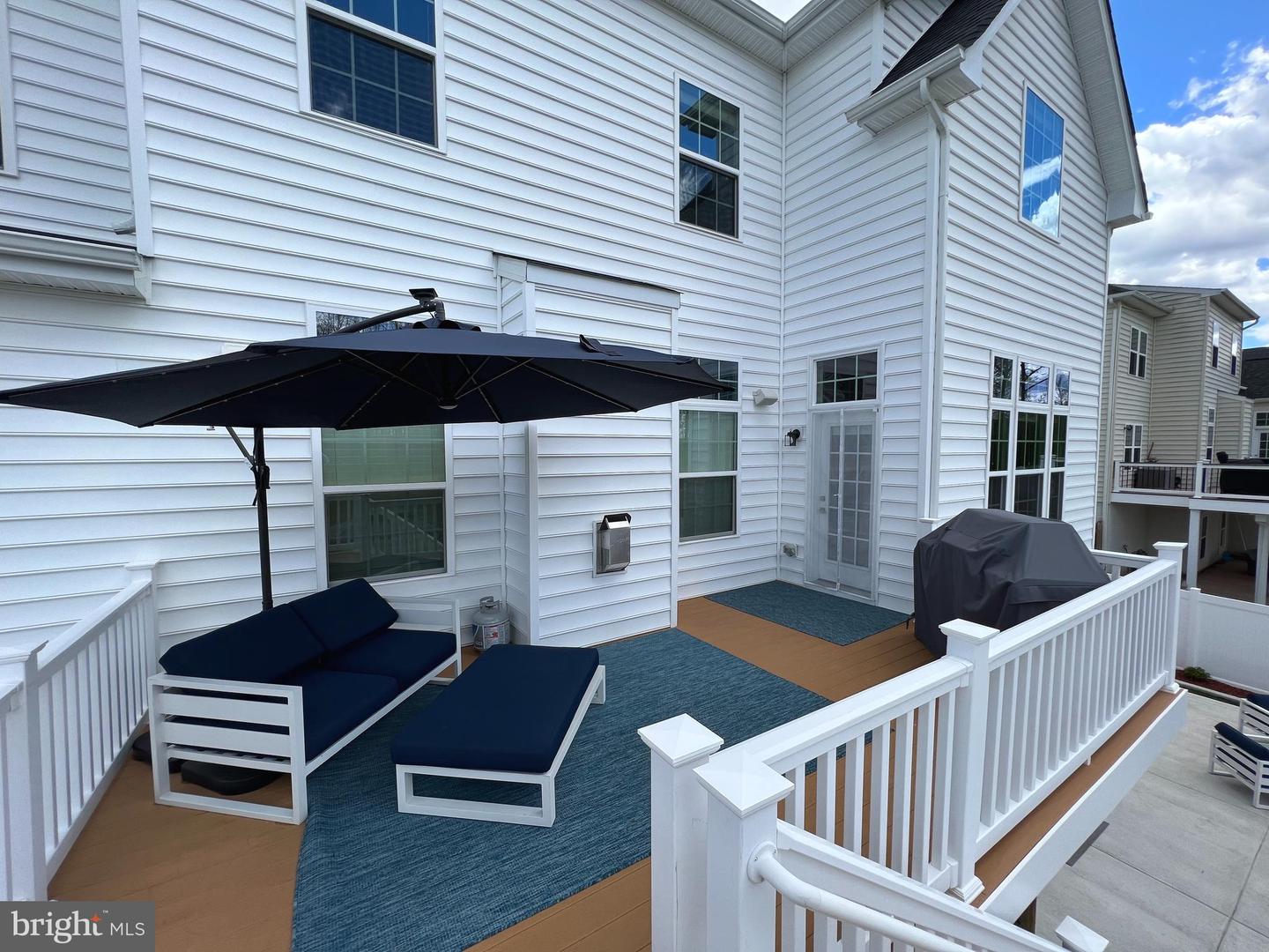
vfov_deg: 89.9
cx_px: 634
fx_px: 477
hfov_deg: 106.2
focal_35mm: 13
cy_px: 476
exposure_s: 1/1004
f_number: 1.8
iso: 32
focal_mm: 1.57
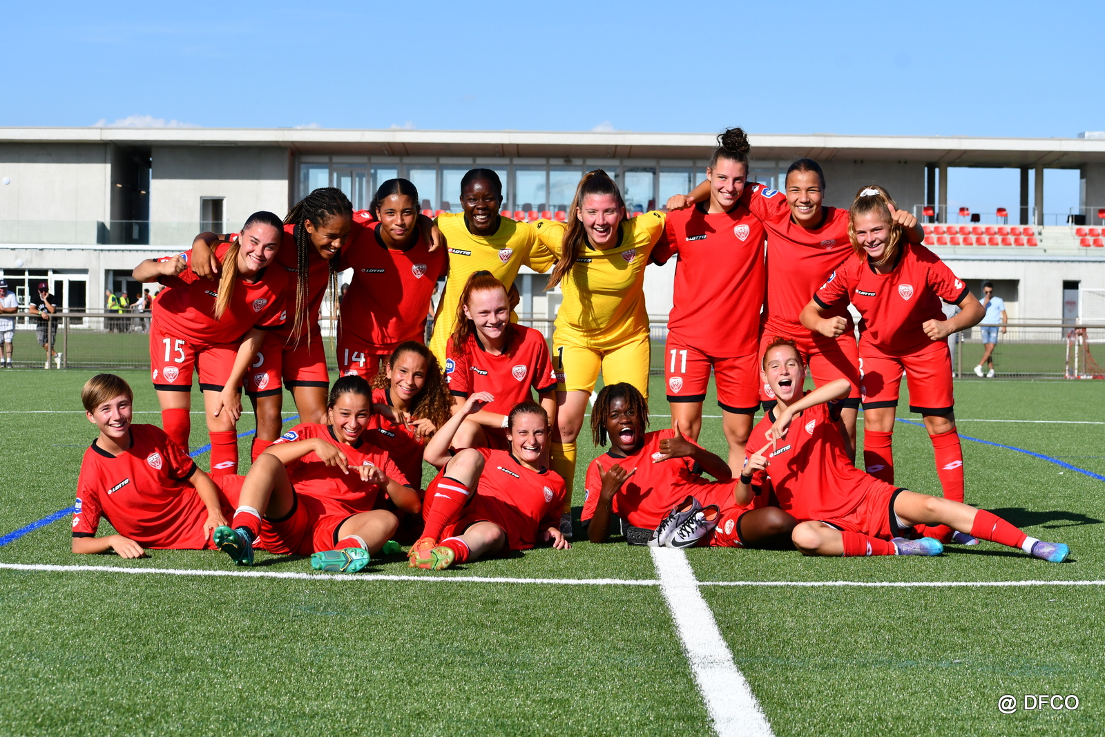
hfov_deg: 19.5
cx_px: 552
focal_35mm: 105
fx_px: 3223
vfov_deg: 13.0
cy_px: 368
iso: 400
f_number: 7.1
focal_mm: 70
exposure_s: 1/2000
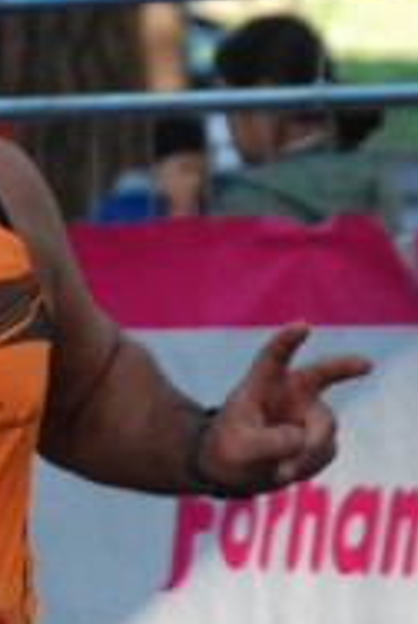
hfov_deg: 2.4
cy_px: 415
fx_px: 9995
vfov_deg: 3.6
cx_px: -221
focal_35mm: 576
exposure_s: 1/400
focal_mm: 120
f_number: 5.6
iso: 1000
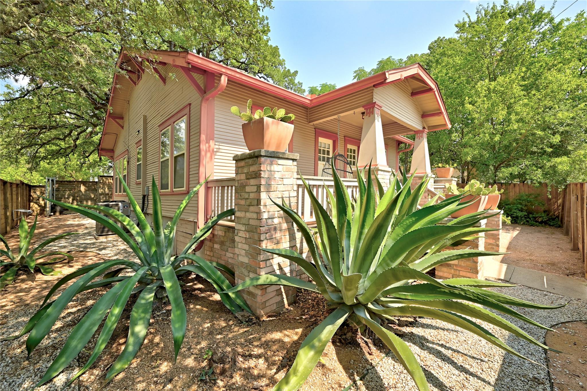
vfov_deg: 81.2
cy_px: 196
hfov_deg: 104.3
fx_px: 228
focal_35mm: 14
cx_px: 294
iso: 400
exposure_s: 1/100
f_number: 10
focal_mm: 14
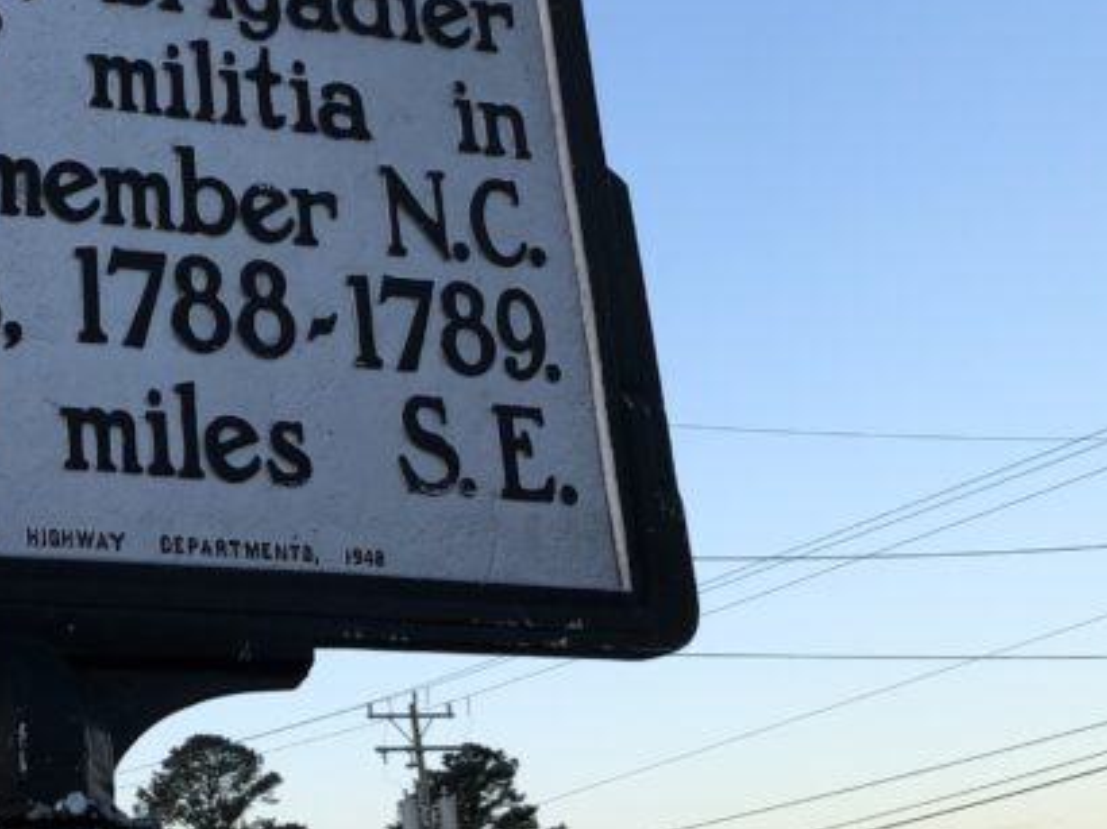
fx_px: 2237
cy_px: -73
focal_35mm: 70
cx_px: -76
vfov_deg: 20.1
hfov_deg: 25.9
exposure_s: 1/395
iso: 20
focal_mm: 3.99
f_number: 1.8
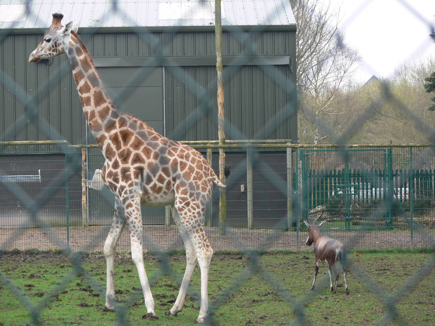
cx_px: 218
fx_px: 2187
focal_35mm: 174
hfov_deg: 11.4
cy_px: 163
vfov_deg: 8.5
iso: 80
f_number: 4
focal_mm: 36.9
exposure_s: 1/125
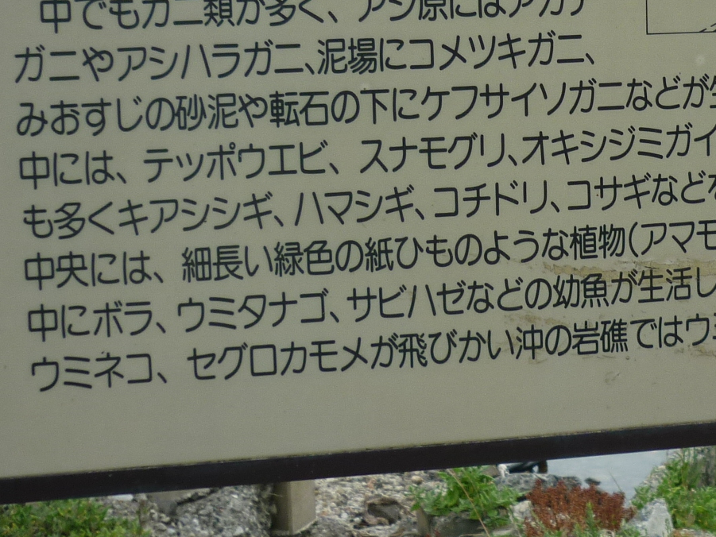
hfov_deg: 25.4
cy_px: 54
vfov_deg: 19.3
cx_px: 594
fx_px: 1552
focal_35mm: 75
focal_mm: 5.5
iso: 80
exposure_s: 1/1000
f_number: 2.8
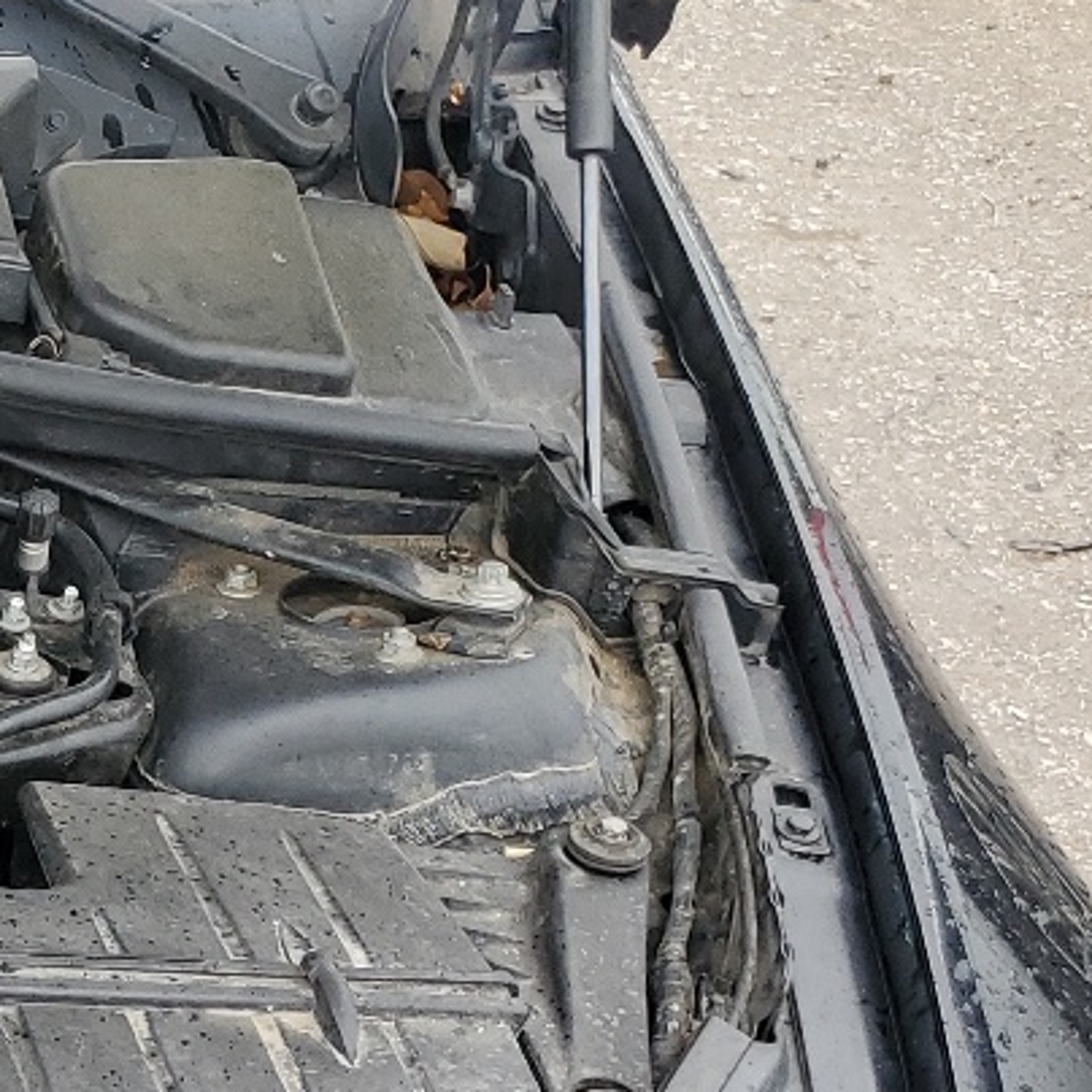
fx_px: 3248
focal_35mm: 91
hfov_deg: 16.0
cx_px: -911
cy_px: 870
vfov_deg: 18.9
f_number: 1.5
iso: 50
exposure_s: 1/303
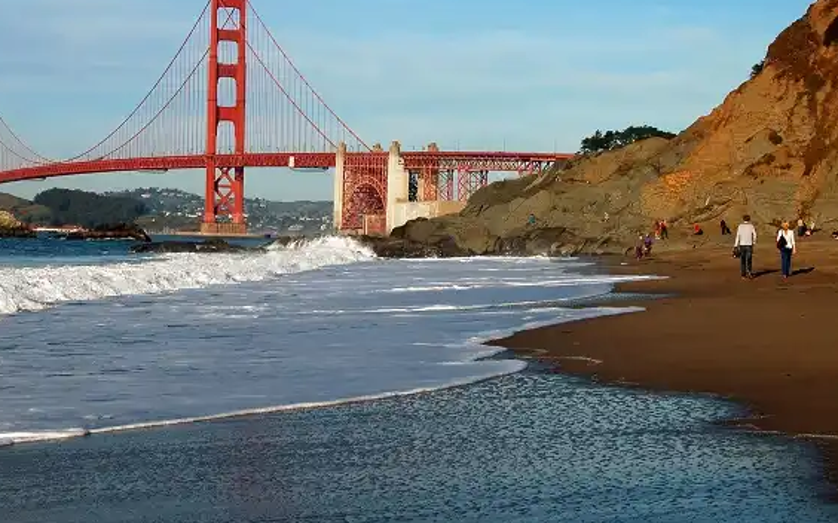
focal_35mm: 91
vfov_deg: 14.3
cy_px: 166
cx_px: 360
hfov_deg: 22.8
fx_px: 2077
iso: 200
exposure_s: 1/500
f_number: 11
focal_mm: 42
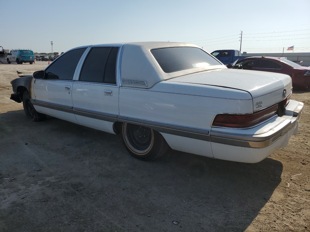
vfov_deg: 53.1
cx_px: 155
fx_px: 233
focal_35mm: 26
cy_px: 116
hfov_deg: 67.3
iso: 50
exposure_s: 1/10000
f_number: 1.5
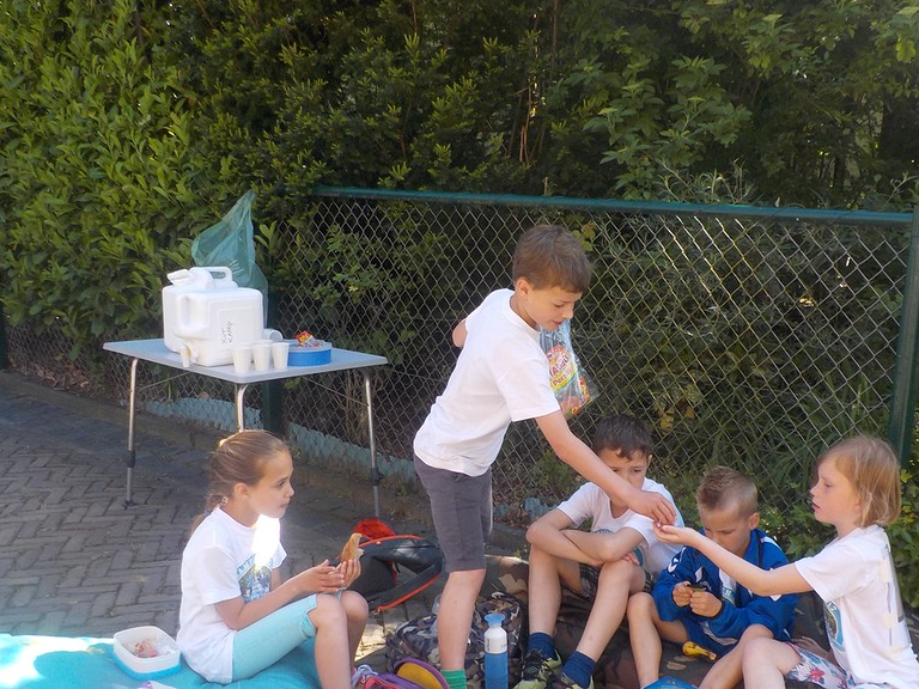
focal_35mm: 40
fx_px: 1062
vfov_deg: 35.8
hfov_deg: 46.7
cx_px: 519
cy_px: 417
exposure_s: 1/200
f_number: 3.3
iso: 125
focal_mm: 4.1
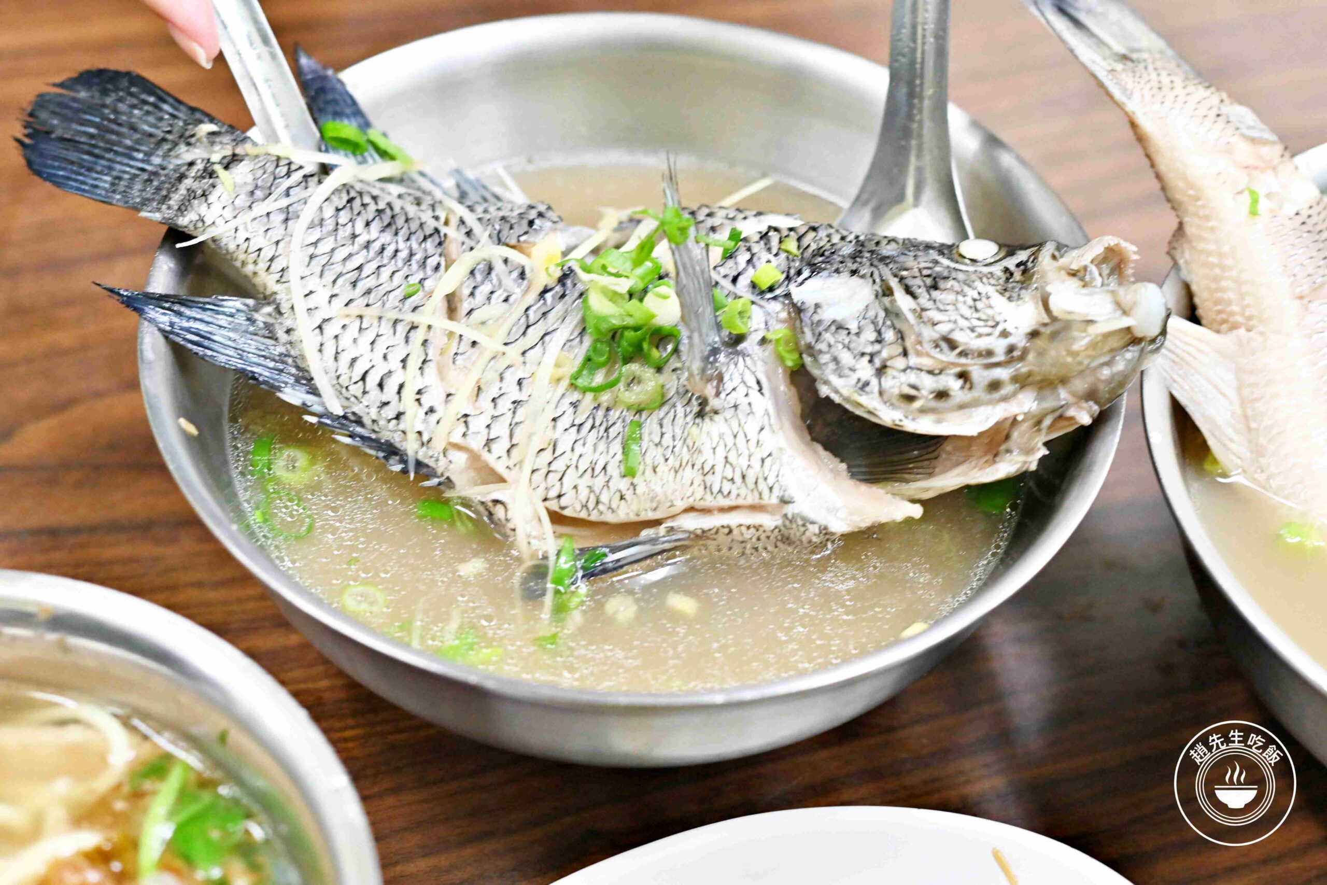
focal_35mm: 75
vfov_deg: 18.2
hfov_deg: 27.0
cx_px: 664
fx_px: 2765
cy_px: 442
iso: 1100
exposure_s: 1/160
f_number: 3.2
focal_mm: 50
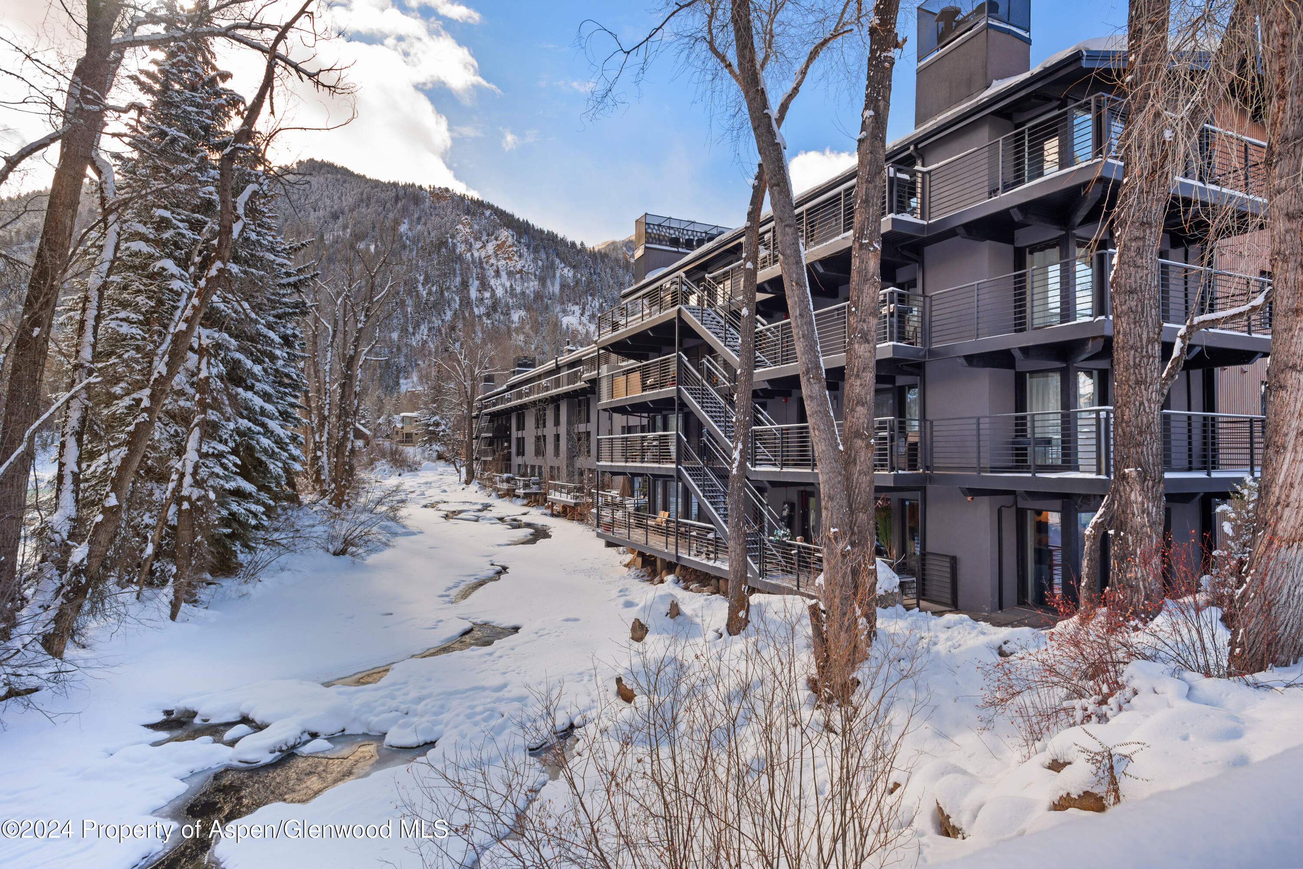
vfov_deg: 62.0
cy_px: 434
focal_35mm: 20
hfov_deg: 84.0
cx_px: 652
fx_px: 724
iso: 50
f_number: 7.1
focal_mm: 20
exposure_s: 1/25
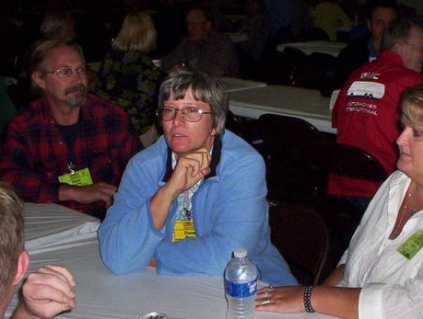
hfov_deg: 28.7
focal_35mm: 67
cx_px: 289
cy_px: 111
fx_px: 821
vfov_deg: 22.0
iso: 140
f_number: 4.5
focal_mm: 4.99
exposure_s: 1/60
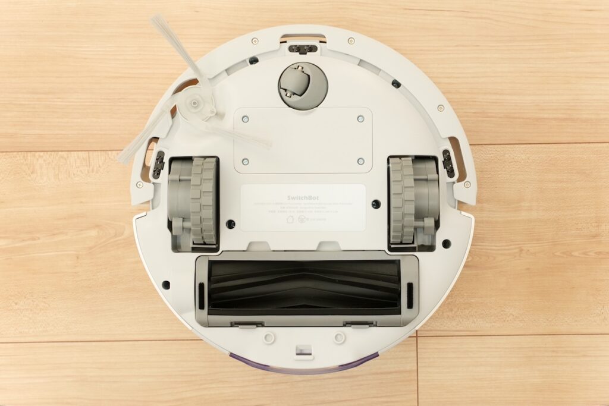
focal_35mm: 57
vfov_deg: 23.8
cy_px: 203
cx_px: 304
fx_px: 964
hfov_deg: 35.0
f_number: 6.3
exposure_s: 1/60
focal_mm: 39
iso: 2000
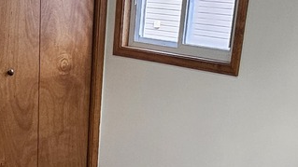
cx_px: 108
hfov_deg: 32.7
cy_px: 189
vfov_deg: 18.0
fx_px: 505
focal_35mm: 64
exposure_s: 1/60
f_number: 2.2
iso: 320
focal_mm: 2.2
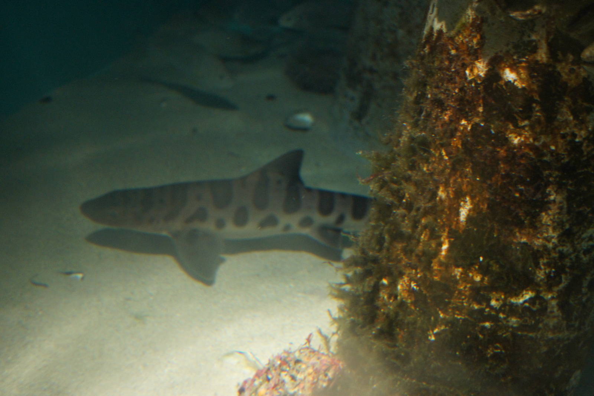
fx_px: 743
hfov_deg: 43.6
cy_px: 198
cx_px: 297
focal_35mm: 45
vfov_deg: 29.9
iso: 1600
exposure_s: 1/40
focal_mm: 30
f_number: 2.8
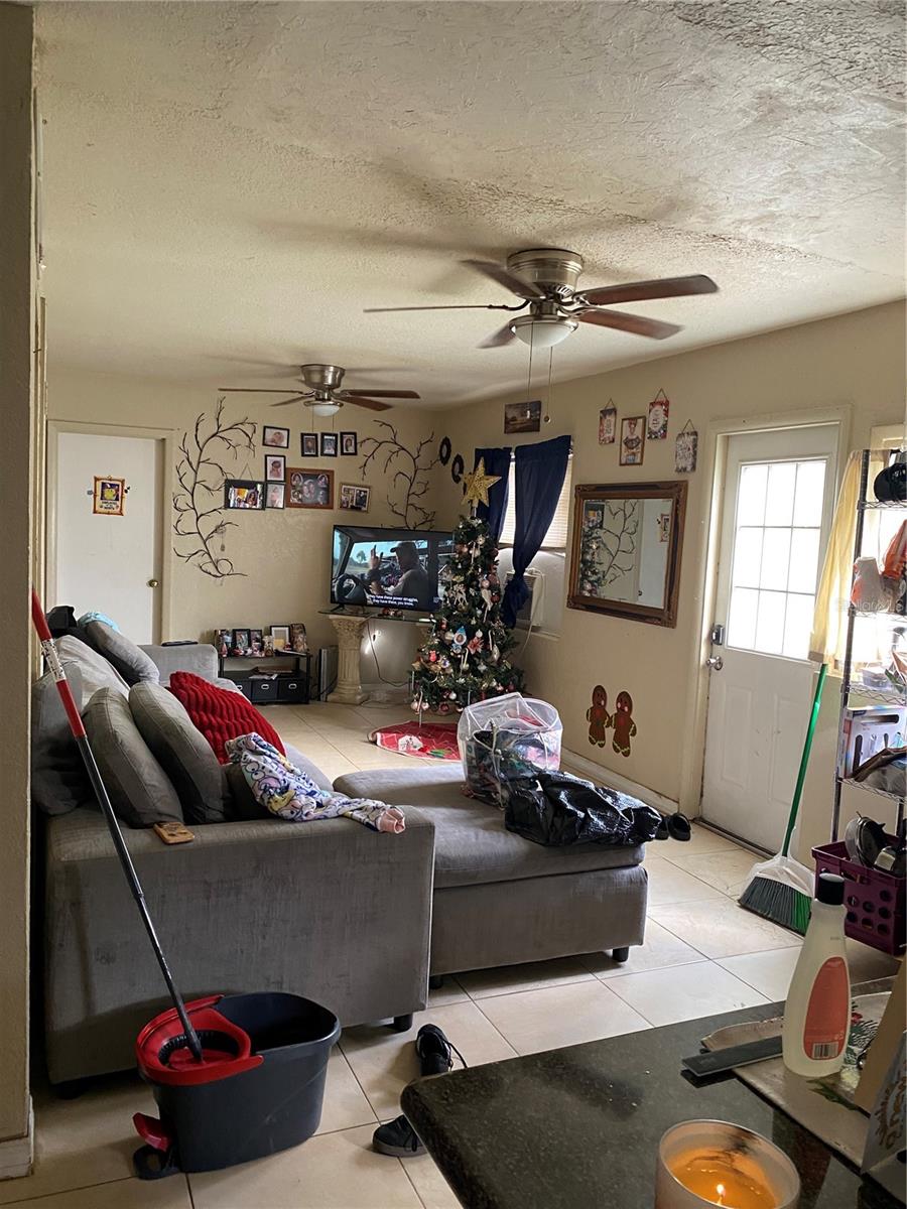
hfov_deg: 53.1
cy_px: 604
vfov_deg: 67.3
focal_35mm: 26
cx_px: 454
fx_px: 908
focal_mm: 4.25
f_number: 1.8
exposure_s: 1/60
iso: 250
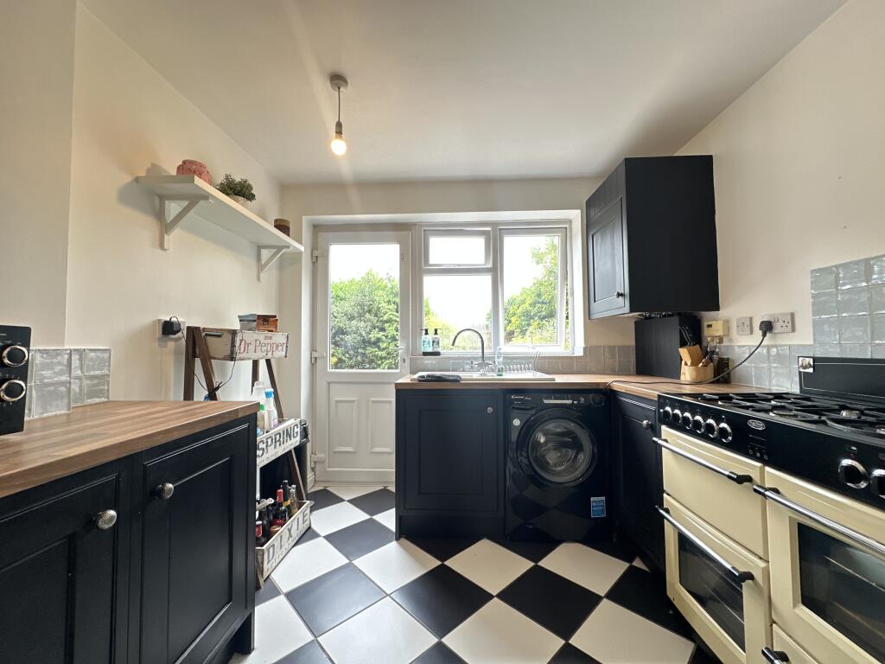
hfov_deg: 102.1
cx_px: 442
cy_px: 332
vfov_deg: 85.7
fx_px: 358
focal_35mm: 14
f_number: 2.2
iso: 320
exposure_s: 1/69
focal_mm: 2.22
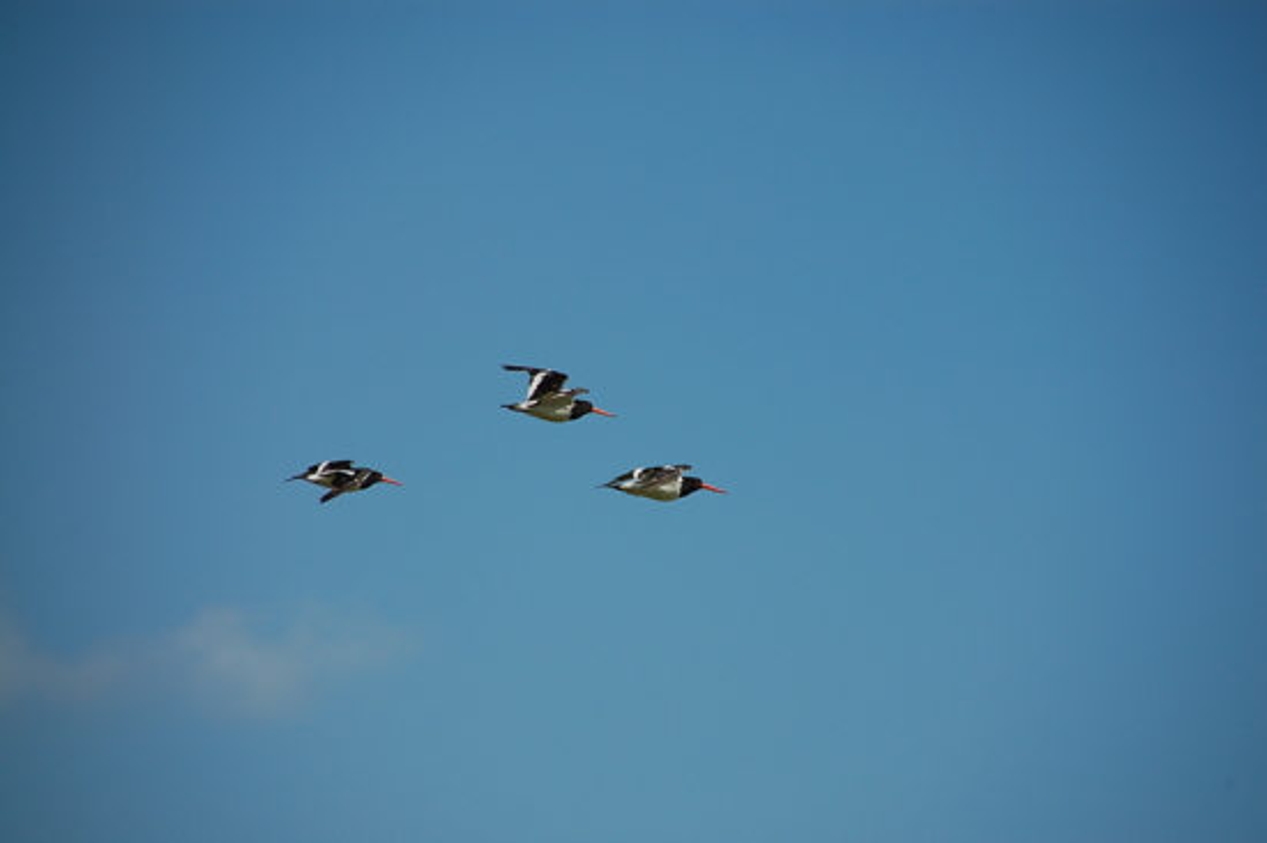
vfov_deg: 3.7
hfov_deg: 5.5
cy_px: 422
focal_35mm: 375
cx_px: 634
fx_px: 13190
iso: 200
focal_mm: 250
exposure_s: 1/1250
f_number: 6.3
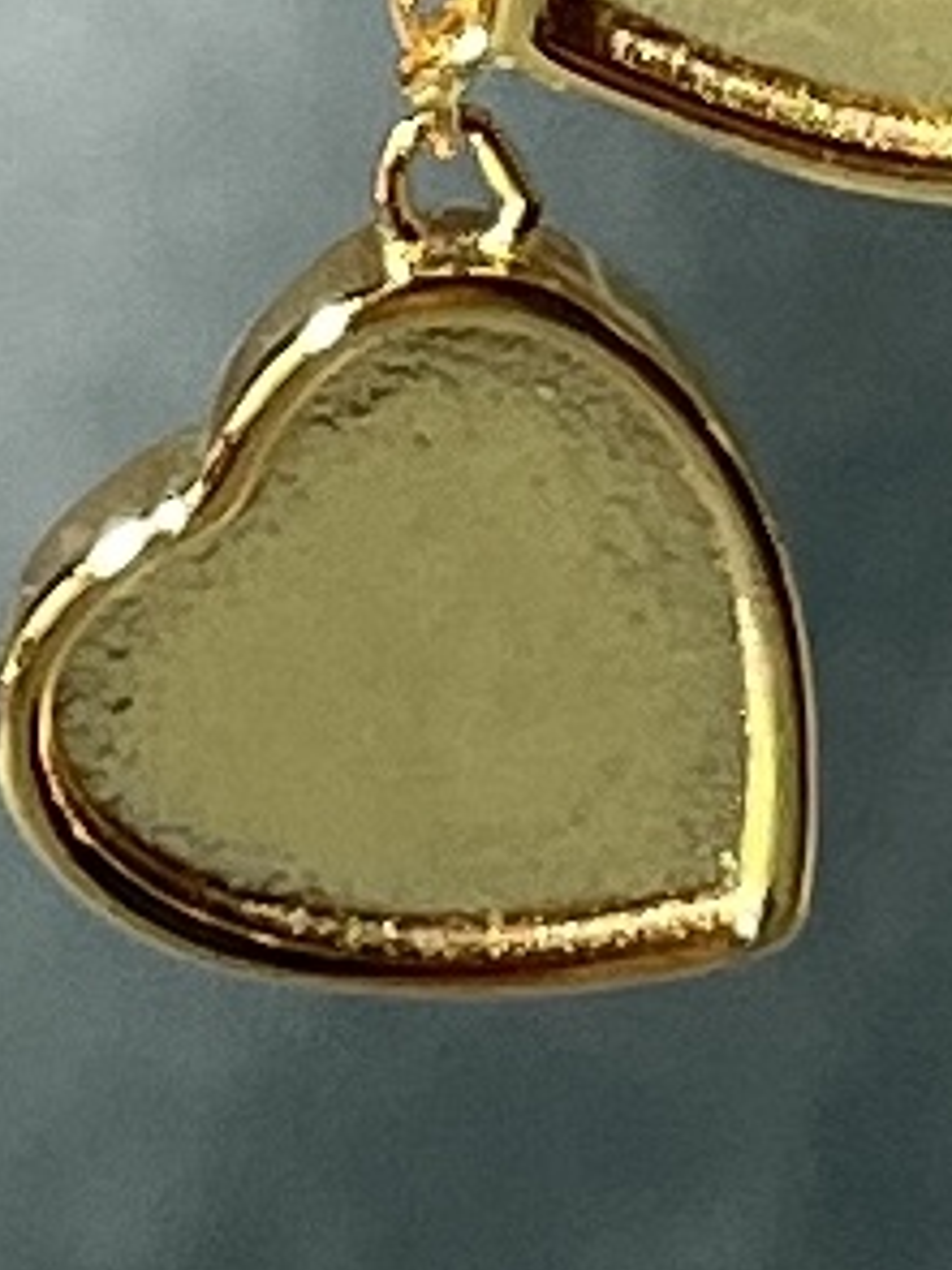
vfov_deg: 19.0
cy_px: 39
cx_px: 902
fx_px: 3706
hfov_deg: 14.5
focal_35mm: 101
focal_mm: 4.2
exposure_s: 1/100
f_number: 1.6
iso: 80
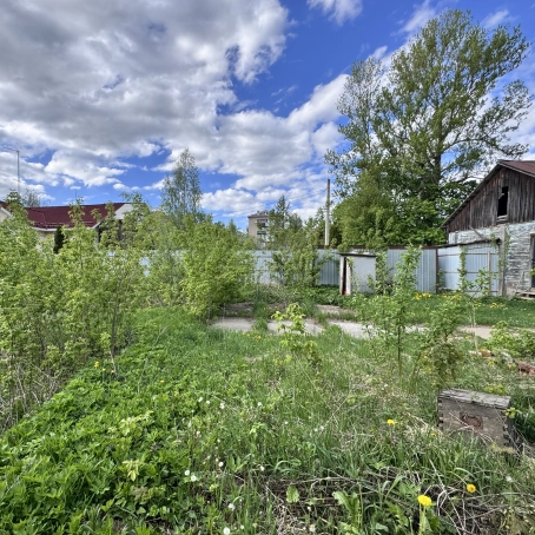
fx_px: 297
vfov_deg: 84.0
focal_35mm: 17
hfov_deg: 83.0
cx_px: 216
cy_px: 269
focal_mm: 2.22
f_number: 2.2
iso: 40
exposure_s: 1/868
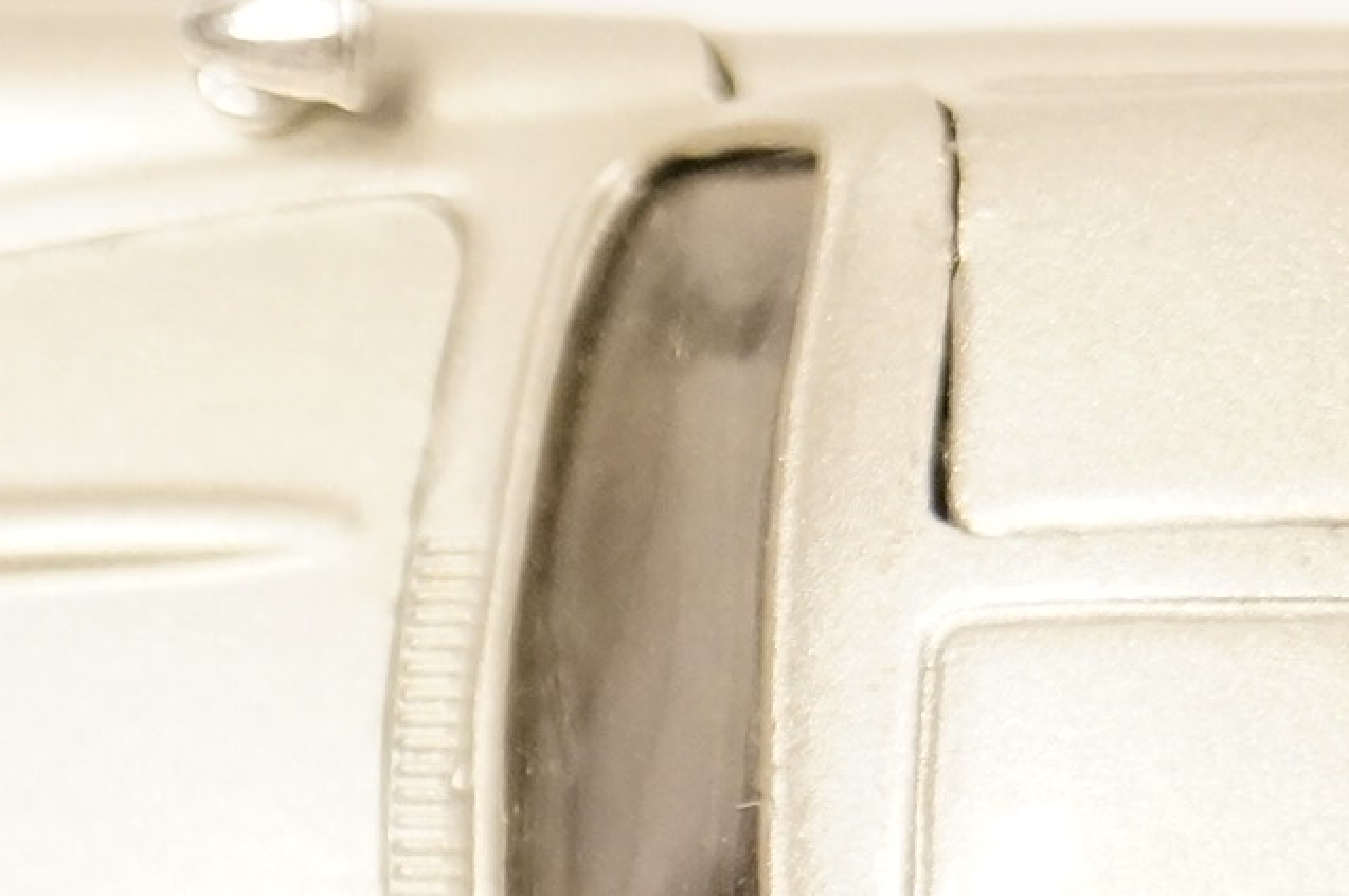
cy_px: 775
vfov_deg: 4.8
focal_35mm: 288
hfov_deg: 7.2
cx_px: 1067
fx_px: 10778
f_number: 5.6
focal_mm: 50
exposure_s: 1/80
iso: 1250
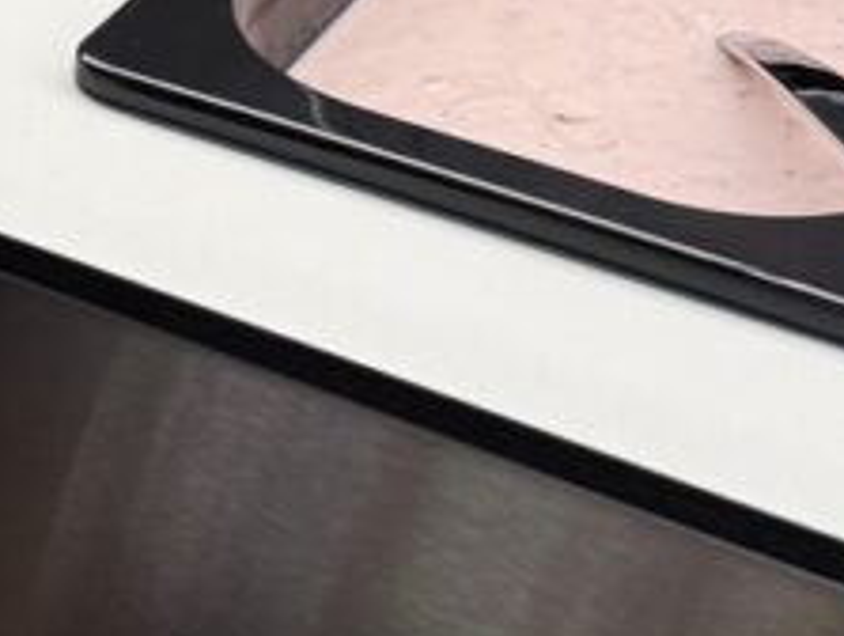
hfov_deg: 17.3
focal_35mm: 110
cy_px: -42
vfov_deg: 13.3
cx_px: -72
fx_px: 2686
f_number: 1.78
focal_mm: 6.76
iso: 100
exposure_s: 1/111
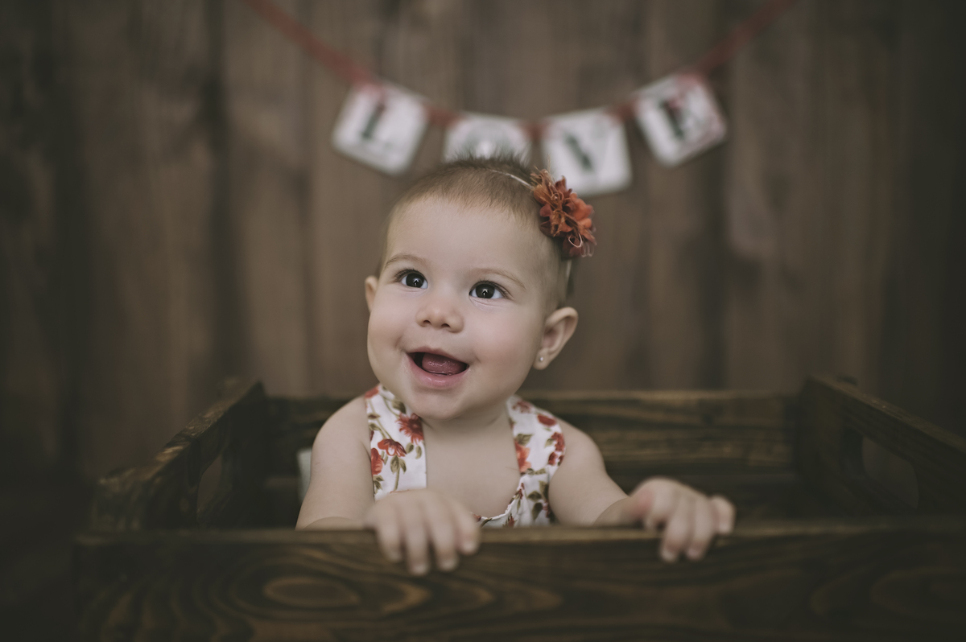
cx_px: 483
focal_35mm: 35
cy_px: 321
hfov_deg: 54.5
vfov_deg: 37.8
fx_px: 938
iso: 200
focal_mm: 35
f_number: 1.6
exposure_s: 1/200
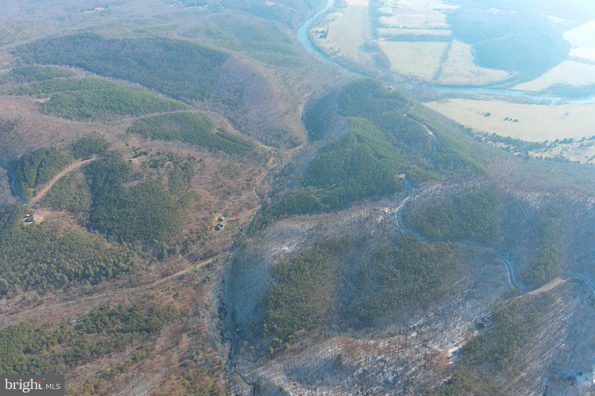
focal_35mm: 29
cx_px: 298
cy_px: 198
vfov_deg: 45.0
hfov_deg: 63.7
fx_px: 479
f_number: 2.8
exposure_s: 1/429
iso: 100
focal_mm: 10.57
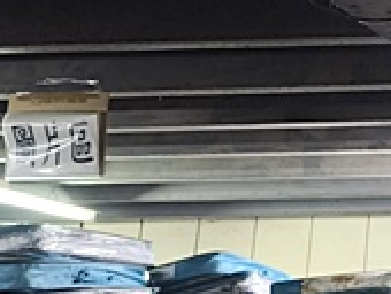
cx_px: 856
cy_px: 116
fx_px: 1222
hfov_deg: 14.2
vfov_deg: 13.7
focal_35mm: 108
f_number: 1.6
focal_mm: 6.57
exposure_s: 1/60
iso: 800
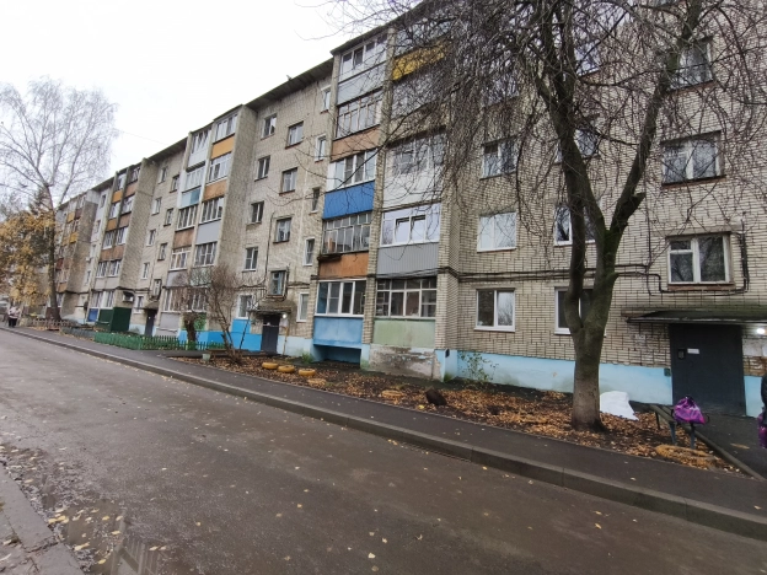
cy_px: 288
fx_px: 332
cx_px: 384
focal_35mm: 15
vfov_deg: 81.7
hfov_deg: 98.2
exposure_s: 1/242
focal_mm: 1.91
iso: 50
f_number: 2.2
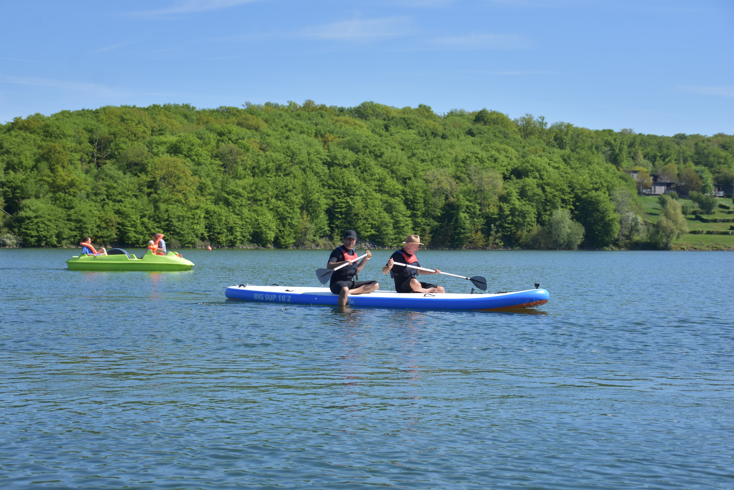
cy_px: 245
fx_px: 1284
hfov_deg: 31.9
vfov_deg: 21.6
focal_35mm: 63
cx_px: 367
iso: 100
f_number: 5
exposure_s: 1/640
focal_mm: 42
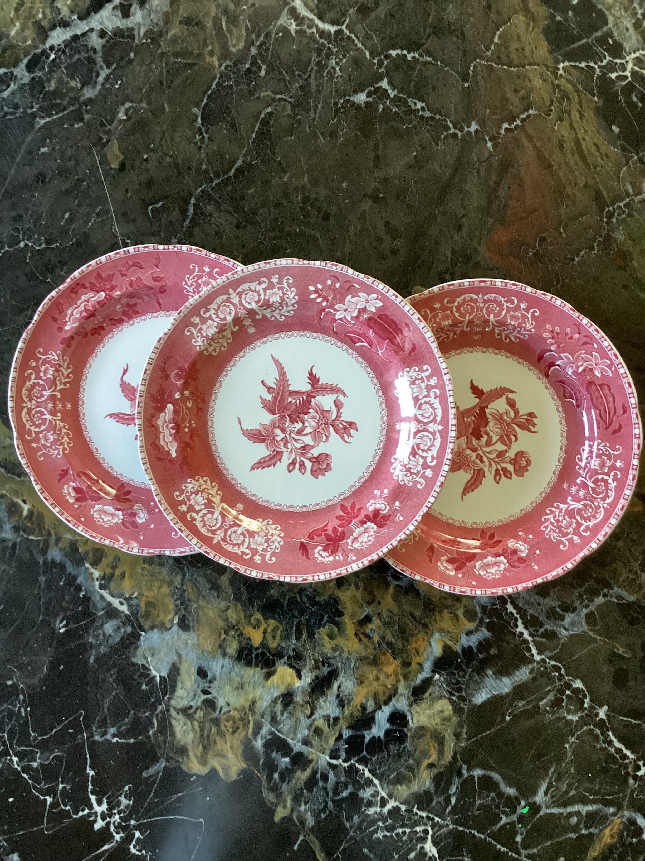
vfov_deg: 58.4
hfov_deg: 45.4
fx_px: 770
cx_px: 322
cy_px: 430
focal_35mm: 31
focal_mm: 3.3
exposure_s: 1/60
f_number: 2.4
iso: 320
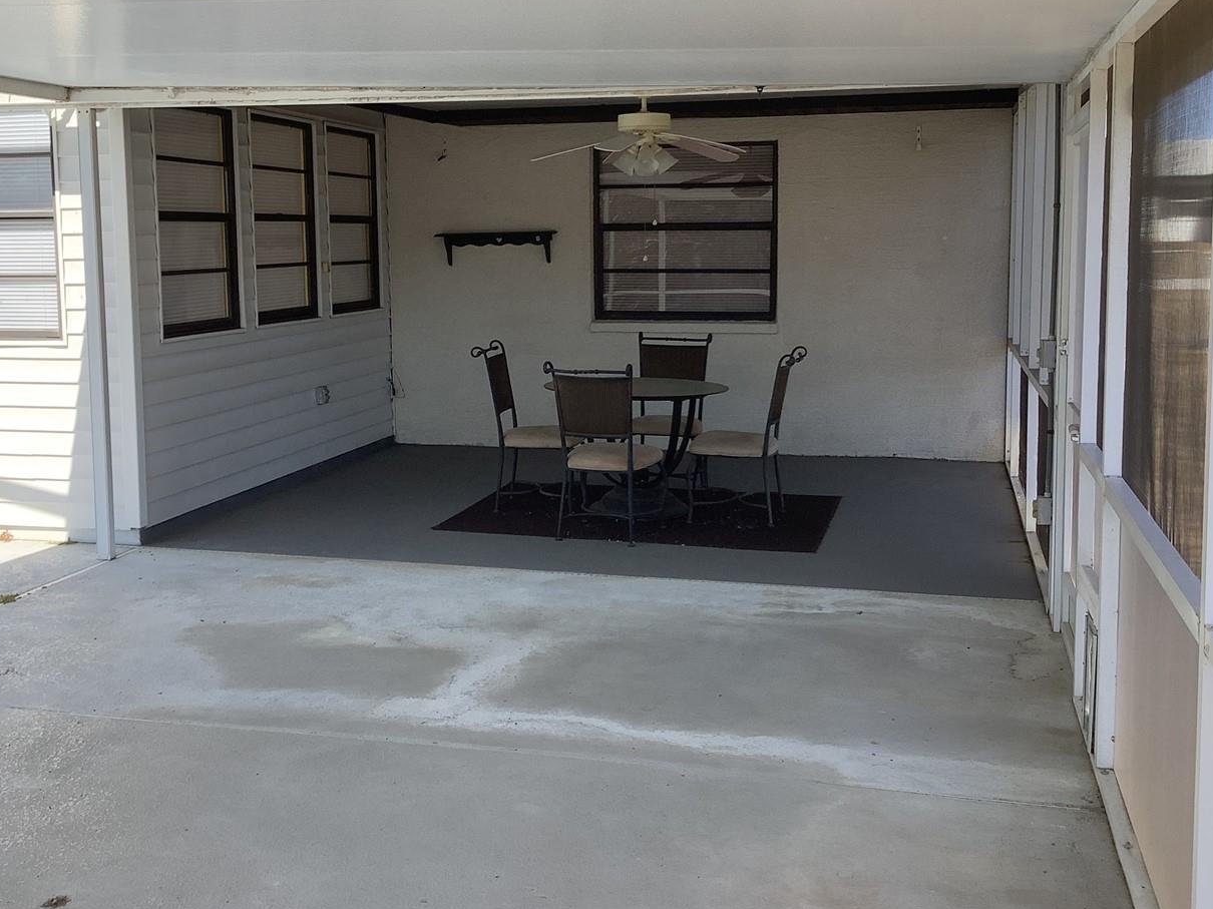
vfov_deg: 35.1
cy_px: 399
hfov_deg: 45.7
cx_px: 561
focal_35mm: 41
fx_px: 1436
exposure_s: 1/249
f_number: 2.4
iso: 25
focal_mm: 3.3
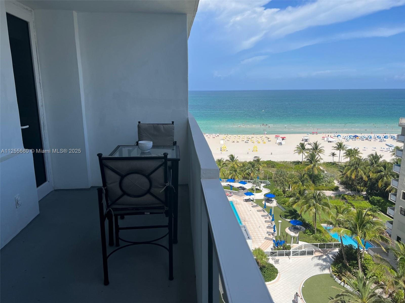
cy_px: 152
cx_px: 202
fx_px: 304
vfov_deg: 53.1
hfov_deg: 67.3
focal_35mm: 26
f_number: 1.5
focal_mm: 5.7
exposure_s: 1/4115
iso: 50
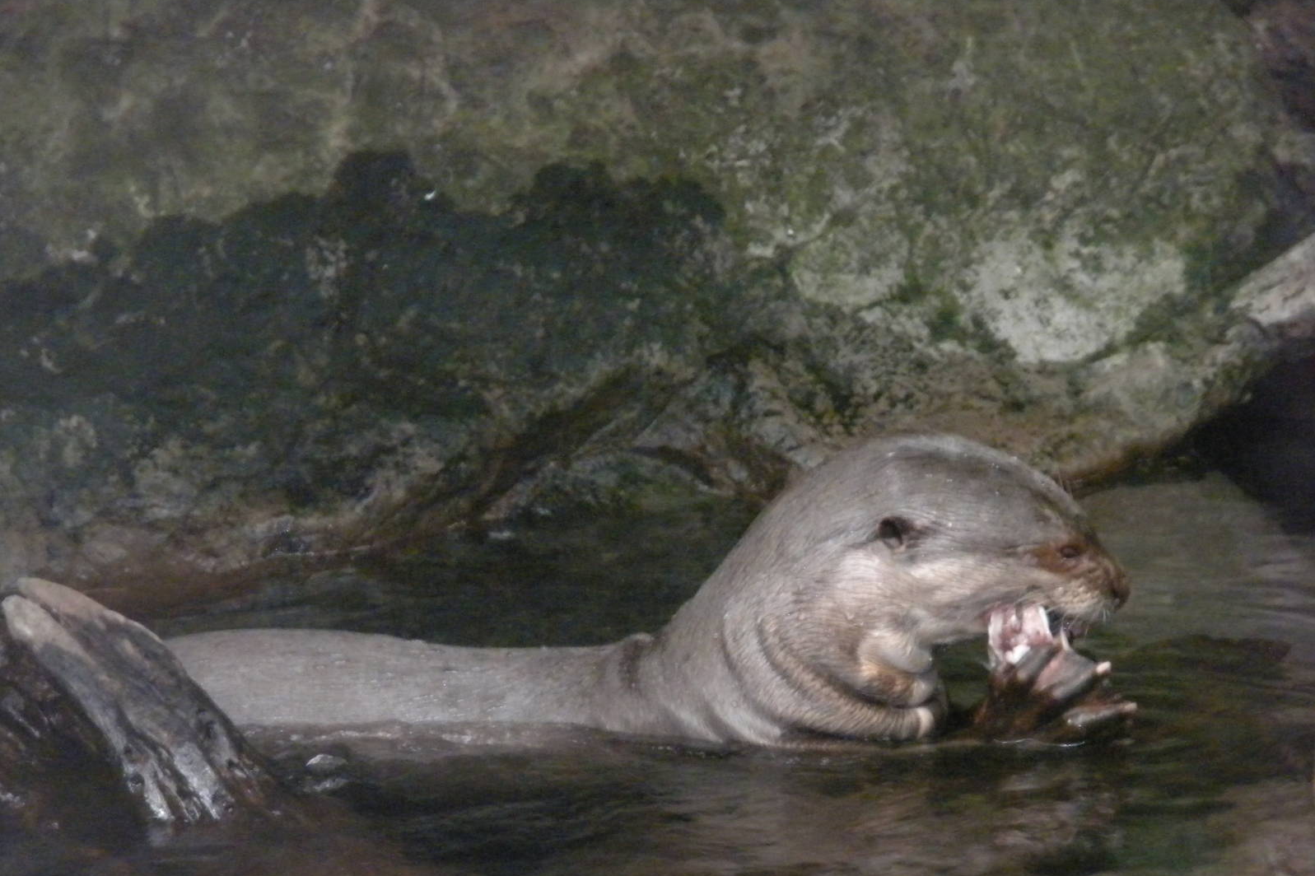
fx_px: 9896
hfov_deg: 7.6
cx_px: 658
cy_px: 491
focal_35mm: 271
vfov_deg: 5.1
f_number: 5.3
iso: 800
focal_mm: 46.2
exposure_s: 1/30
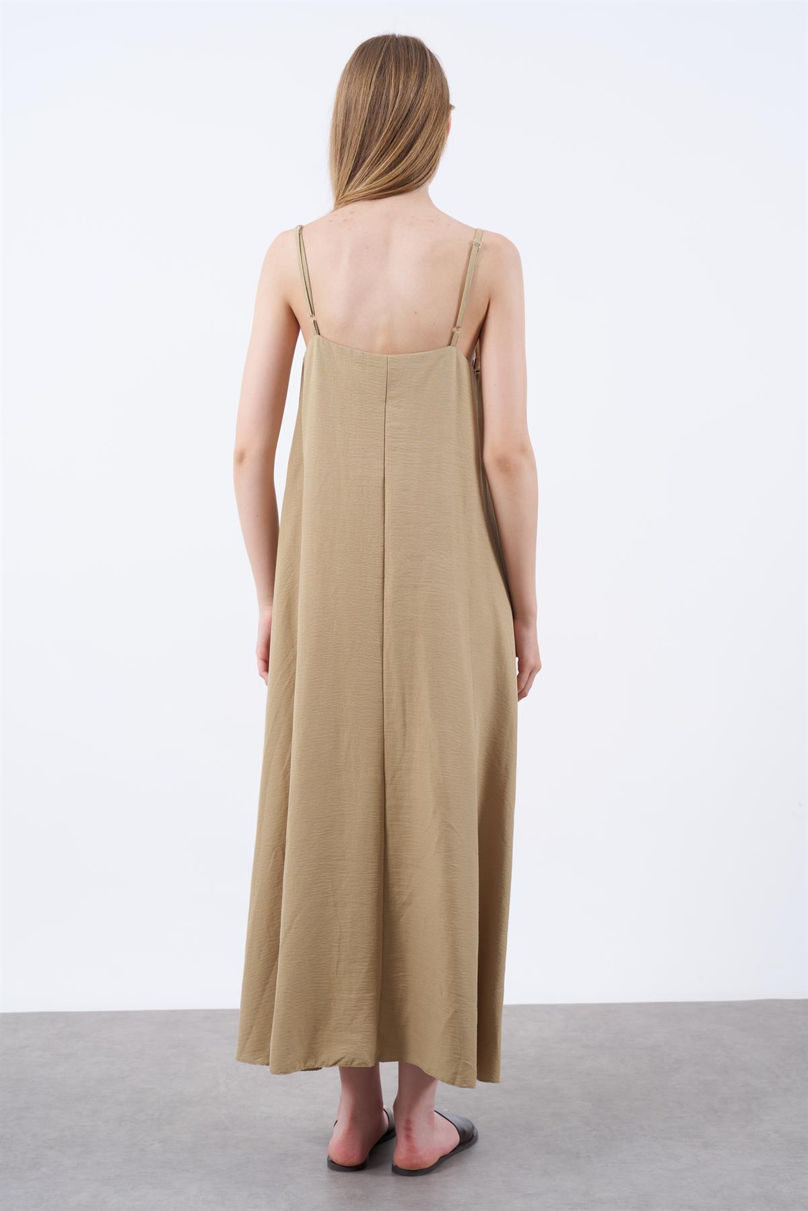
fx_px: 1817
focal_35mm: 54
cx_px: 404
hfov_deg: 25.1
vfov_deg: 36.9
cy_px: 606
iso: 160
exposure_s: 1/160
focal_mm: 54
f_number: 7.1
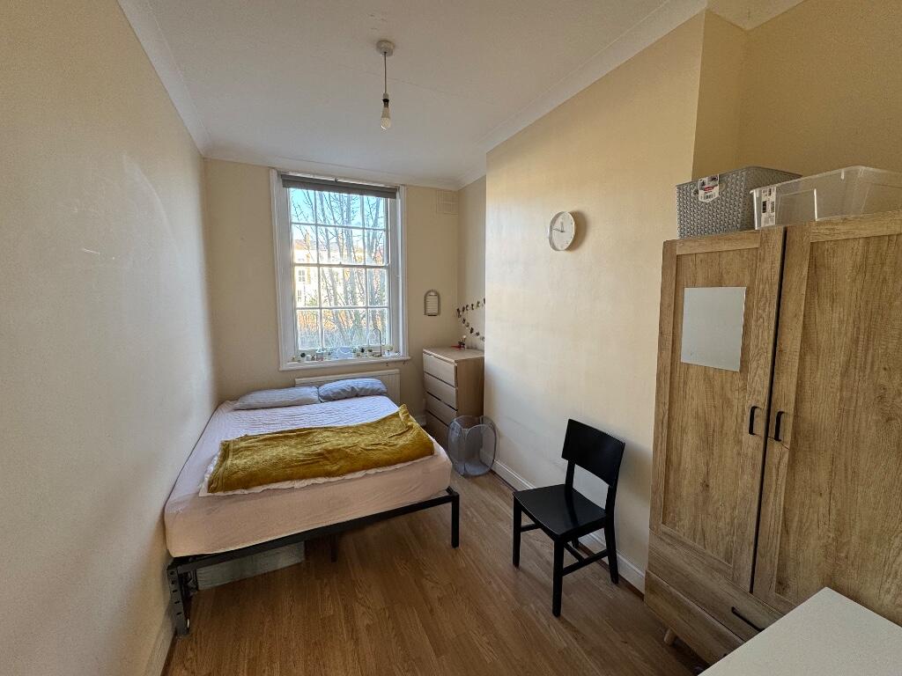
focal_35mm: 14
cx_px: 451
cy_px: 338
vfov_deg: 85.7
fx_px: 365
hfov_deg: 102.1
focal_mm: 2.22
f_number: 2.2
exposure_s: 1/99
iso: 80
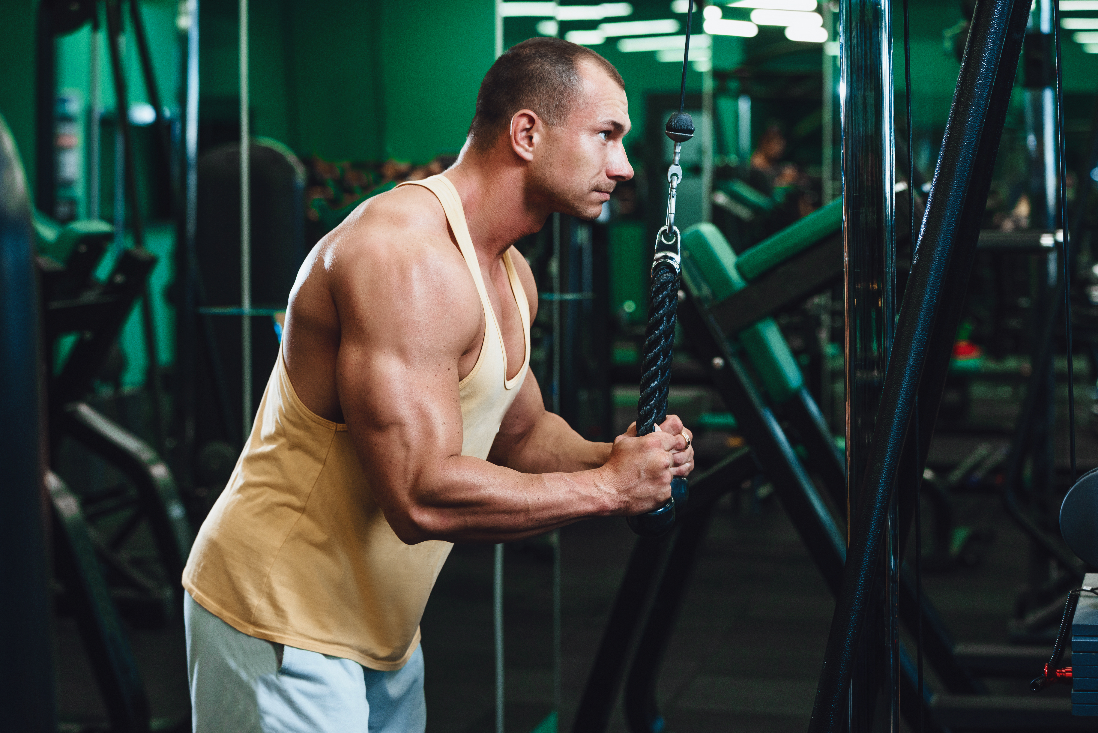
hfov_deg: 26.0
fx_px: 2380
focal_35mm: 78
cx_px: 549
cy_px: 366
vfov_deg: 17.5
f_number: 4
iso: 320
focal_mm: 78
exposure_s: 1/160
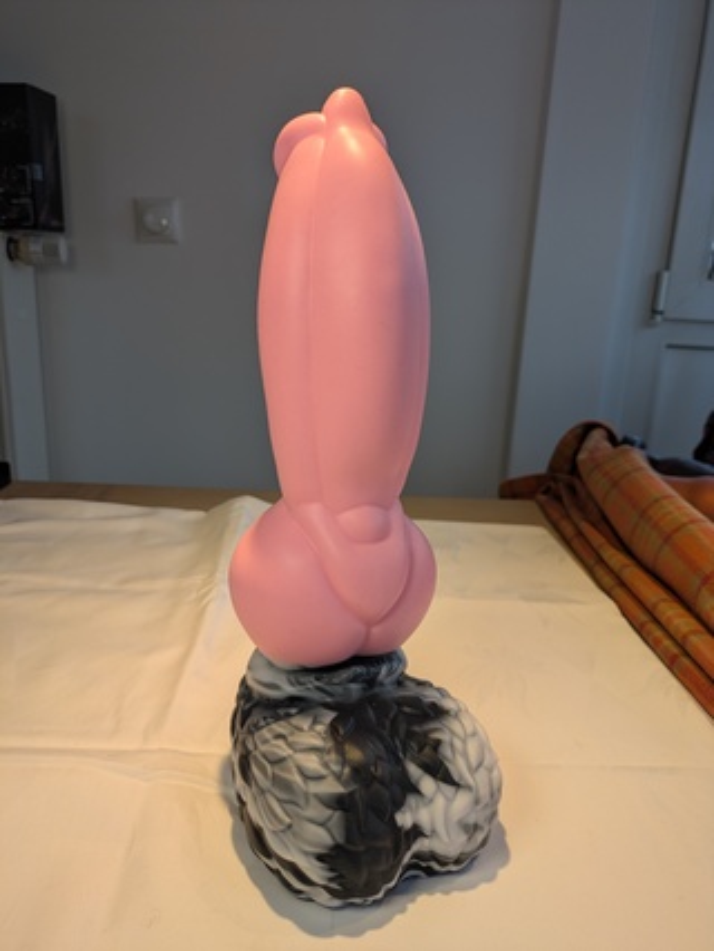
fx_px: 687
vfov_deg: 69.4
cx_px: 357
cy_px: 476
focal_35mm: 25
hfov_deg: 54.9
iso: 47
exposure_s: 1/136
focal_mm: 5.43
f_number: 1.89
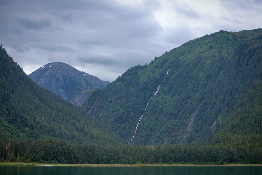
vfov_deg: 19.5
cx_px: 131
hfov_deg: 28.8
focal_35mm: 70
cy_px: 88
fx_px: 510
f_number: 7.1
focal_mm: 70
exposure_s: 1/200
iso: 100
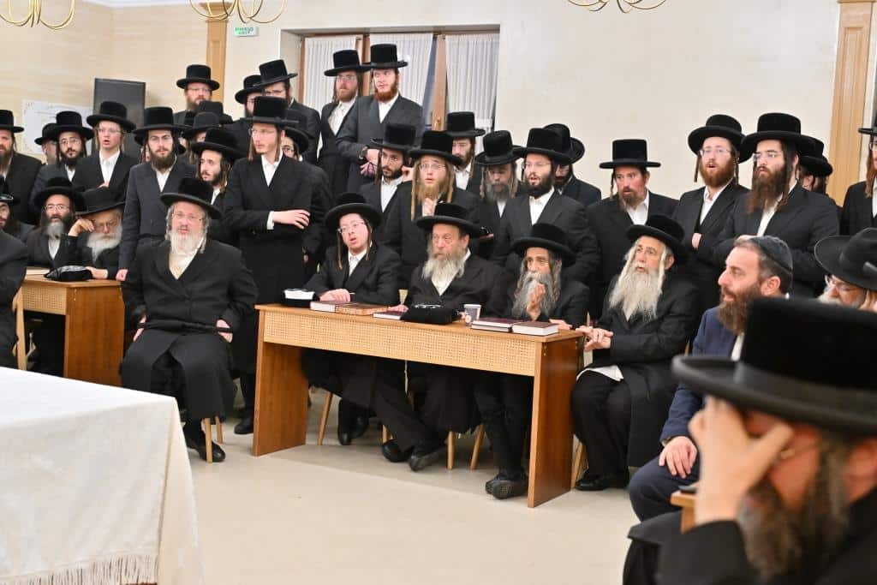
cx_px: 438
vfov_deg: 28.1
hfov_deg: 41.1
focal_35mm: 48
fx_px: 1169
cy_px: 292
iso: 1000
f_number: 4
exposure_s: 1/160
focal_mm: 48
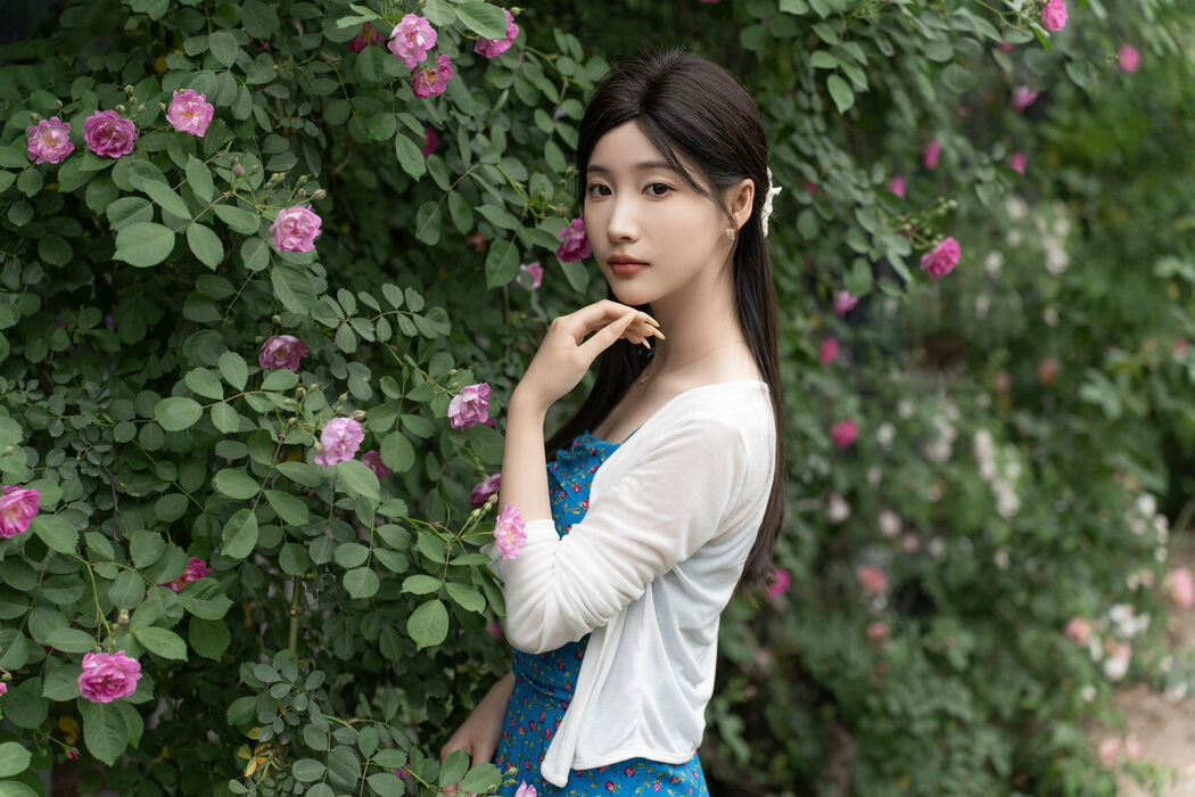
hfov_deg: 30.5
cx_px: 598
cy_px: 398
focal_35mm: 66
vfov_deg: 20.6
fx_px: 2191
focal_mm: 66
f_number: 2.8
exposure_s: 1/320
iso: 100
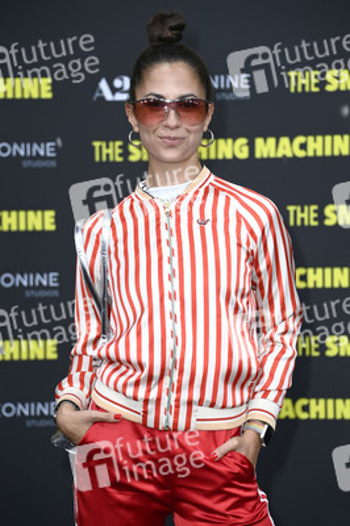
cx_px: 175
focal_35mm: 122
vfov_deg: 16.8
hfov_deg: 11.2
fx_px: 1782
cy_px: 263
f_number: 5.6
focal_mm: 122
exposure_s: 1/250
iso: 640
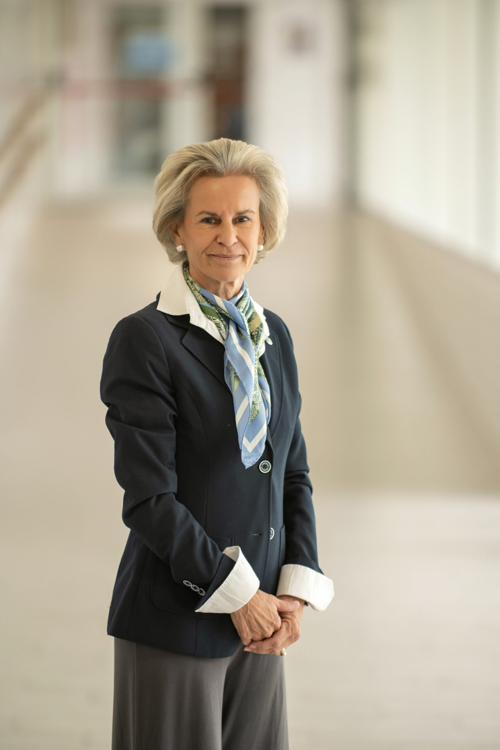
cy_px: 375
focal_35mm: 200
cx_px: 250
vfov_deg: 10.3
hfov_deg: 6.9
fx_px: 4166
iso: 400
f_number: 2.8
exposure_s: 1/125
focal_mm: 200
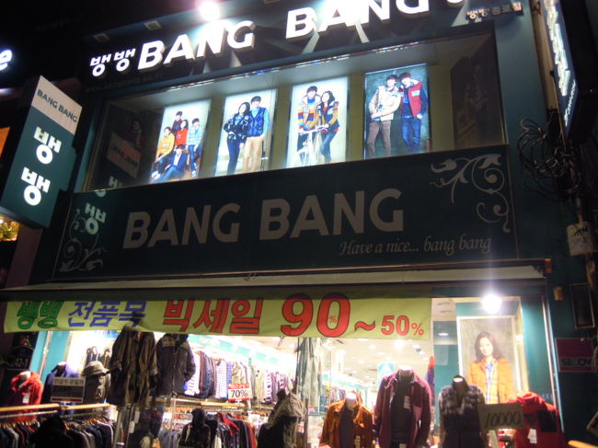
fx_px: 484
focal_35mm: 28
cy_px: 224
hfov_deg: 63.5
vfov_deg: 49.7
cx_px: 299
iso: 220
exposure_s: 1/30
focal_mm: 5
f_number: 2.7
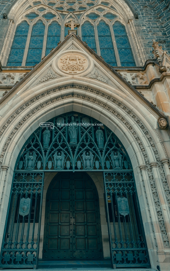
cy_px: 126
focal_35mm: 26
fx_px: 193
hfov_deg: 47.5
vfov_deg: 70.3
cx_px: 71
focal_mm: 20
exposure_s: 1/200
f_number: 4
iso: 640
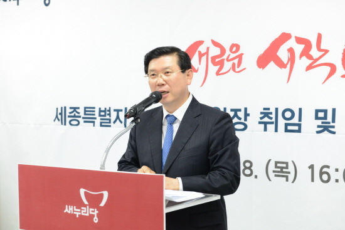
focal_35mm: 70
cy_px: 115
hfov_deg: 28.8
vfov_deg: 19.5
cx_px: 172
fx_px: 671
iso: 3200
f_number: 6.3
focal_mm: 70
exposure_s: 1/80
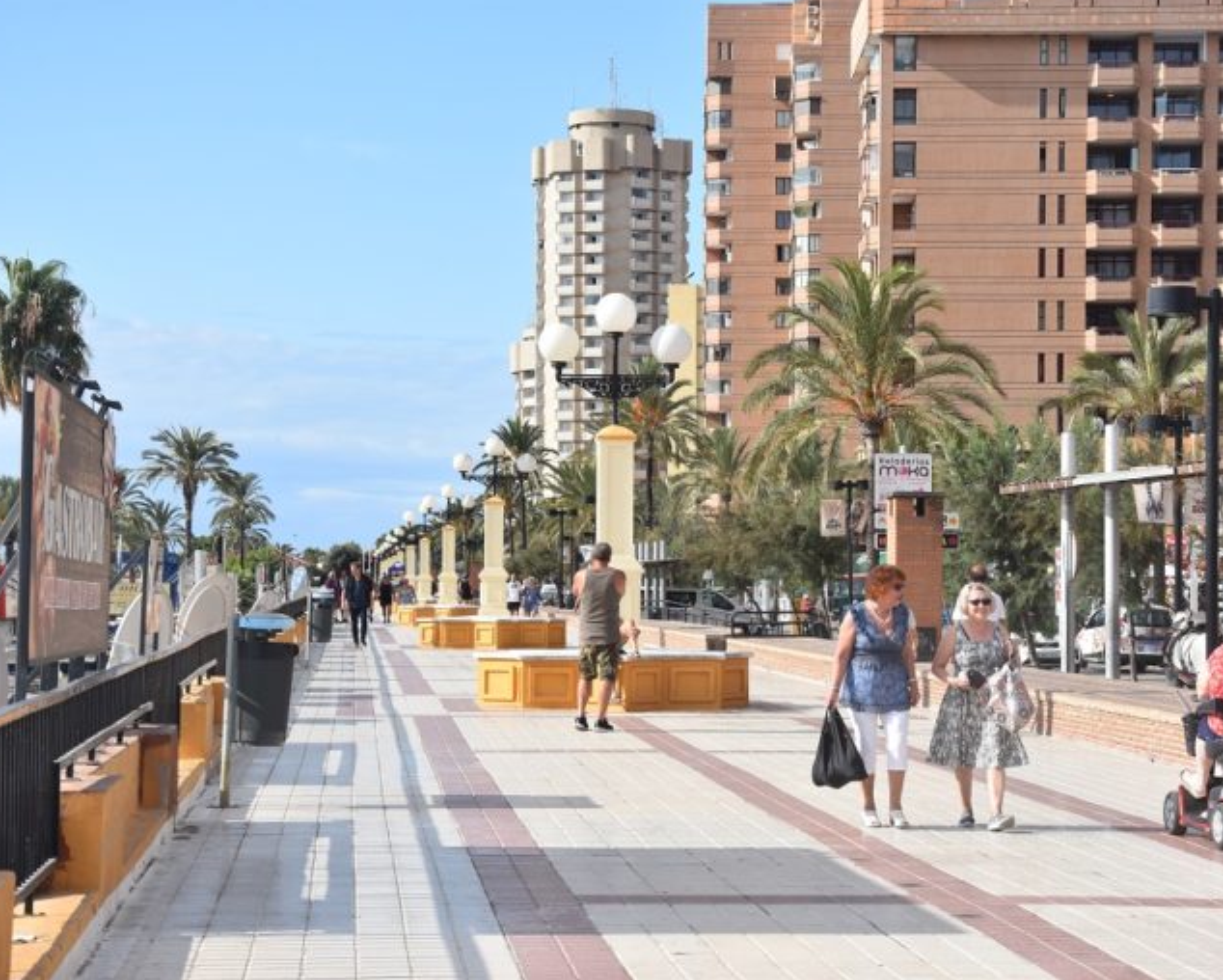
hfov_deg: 23.2
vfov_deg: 18.7
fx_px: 2970
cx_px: 718
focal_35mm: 82
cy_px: 489
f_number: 8
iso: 180
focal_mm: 48
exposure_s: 1/500
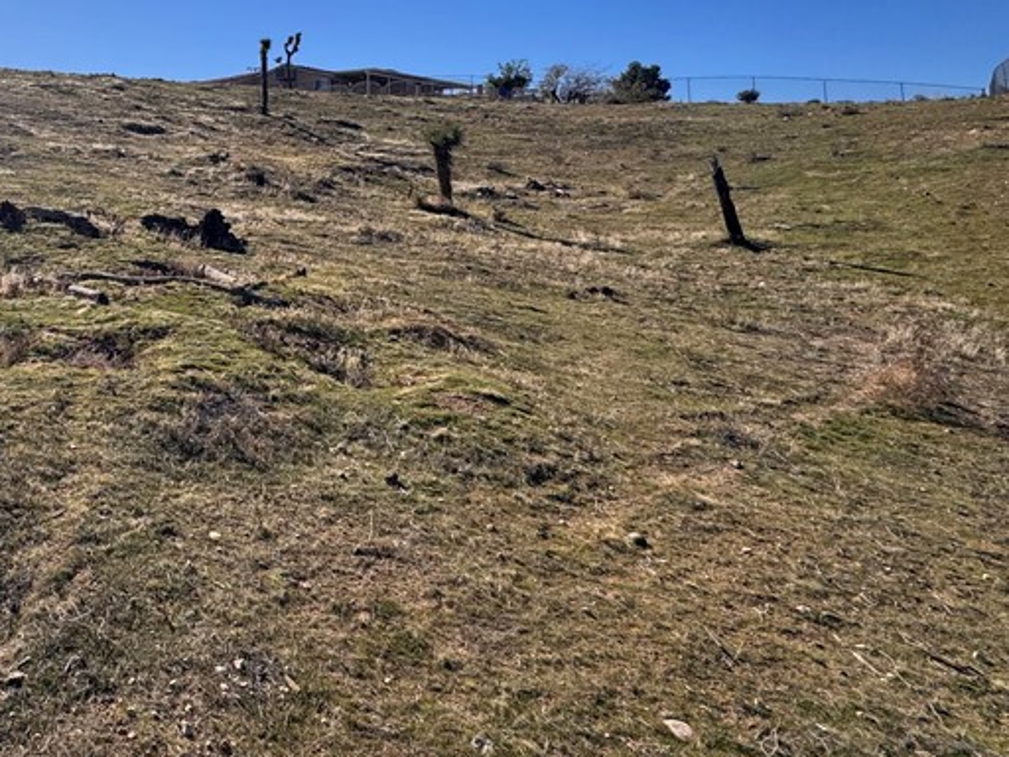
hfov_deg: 53.8
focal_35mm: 28
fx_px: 816
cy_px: 122
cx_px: 67
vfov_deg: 46.4
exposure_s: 1/3906
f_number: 2.2
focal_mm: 2.22
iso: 50
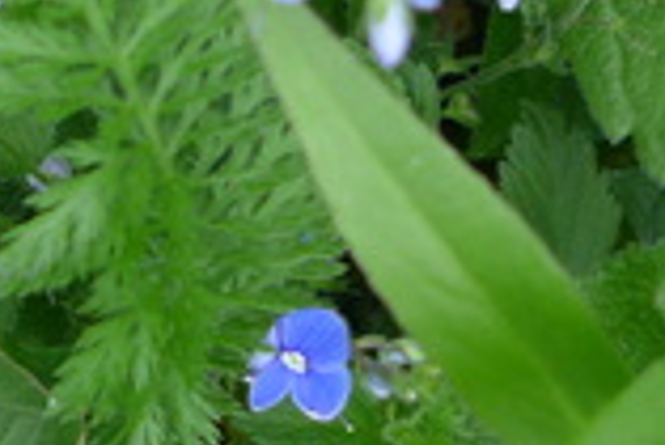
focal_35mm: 110
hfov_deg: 16.7
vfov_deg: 12.3
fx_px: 2034
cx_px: -371
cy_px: 0
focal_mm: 4.7
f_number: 2
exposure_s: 1/250
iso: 160
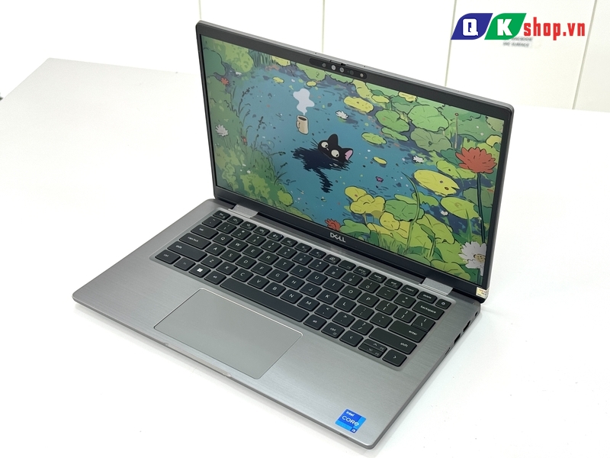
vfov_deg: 30.3
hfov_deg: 39.7
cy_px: 229
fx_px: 846
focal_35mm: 48
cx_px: 305
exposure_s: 1/121
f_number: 1.78
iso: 64
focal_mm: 6.76
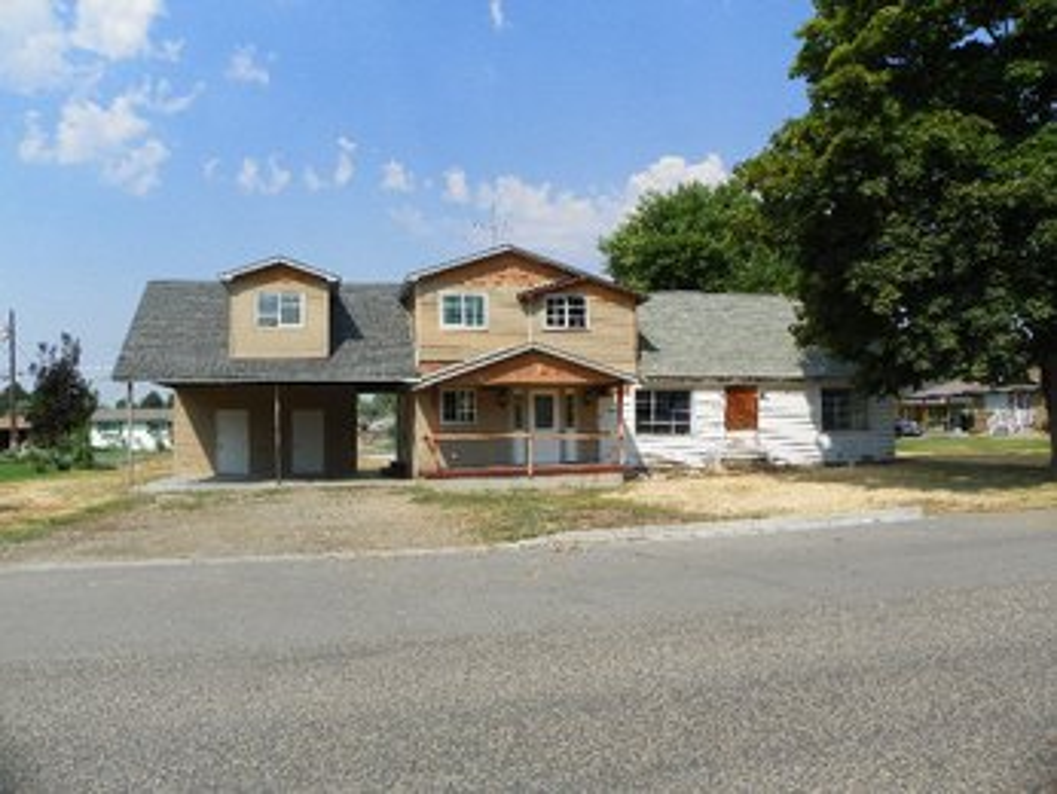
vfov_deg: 53.1
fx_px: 794
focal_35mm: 26
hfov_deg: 67.3
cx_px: 528
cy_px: 397
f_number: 5.6
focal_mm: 4.6
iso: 64
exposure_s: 1/400
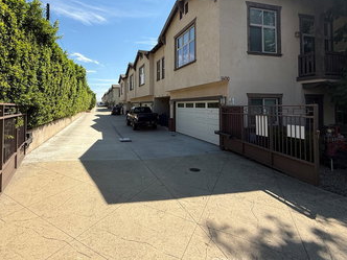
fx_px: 180
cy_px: 101
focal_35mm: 18
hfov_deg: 86.6
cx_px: 137
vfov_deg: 70.7
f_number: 2.2
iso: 50
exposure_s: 1/1795
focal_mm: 2.22
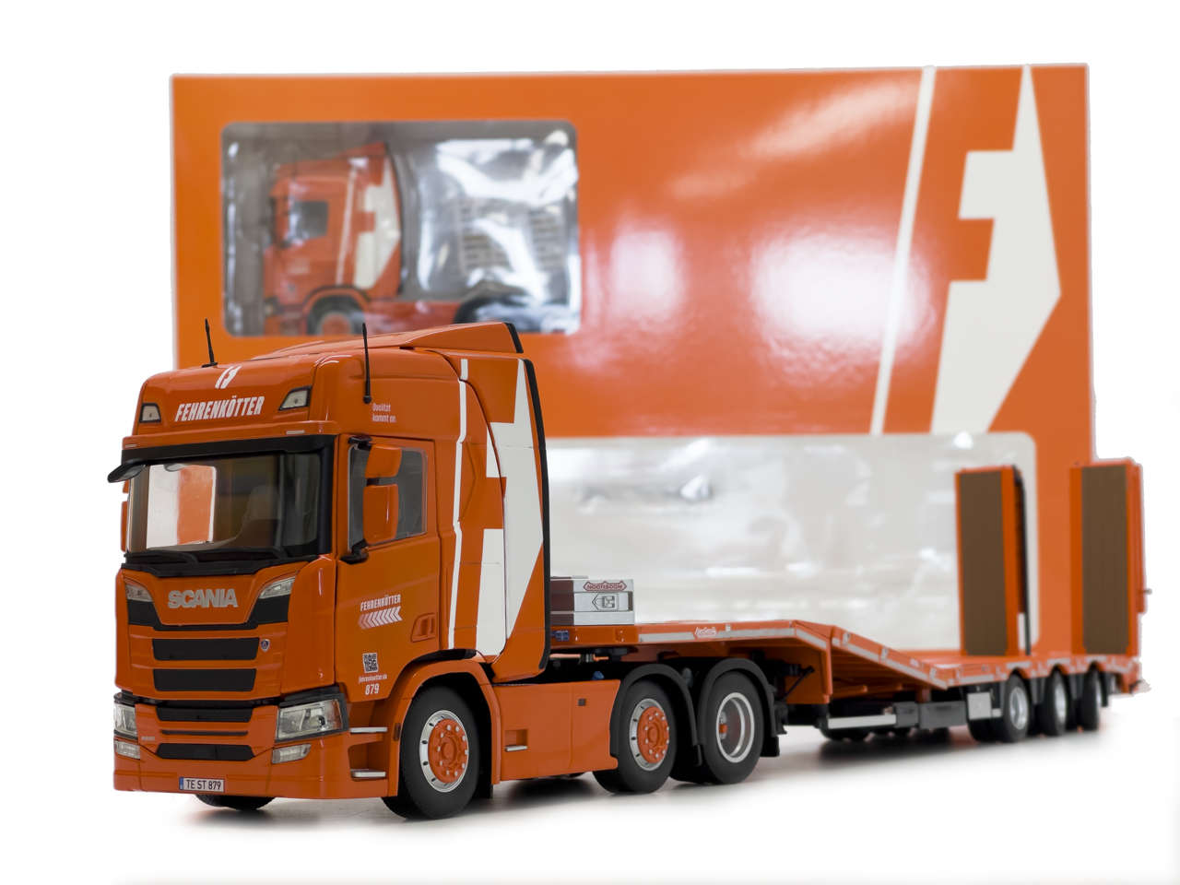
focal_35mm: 64
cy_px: 442
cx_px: 590
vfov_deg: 22.9
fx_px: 2182
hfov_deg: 30.3
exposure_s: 1/100
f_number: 2.2
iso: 100
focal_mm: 7.5
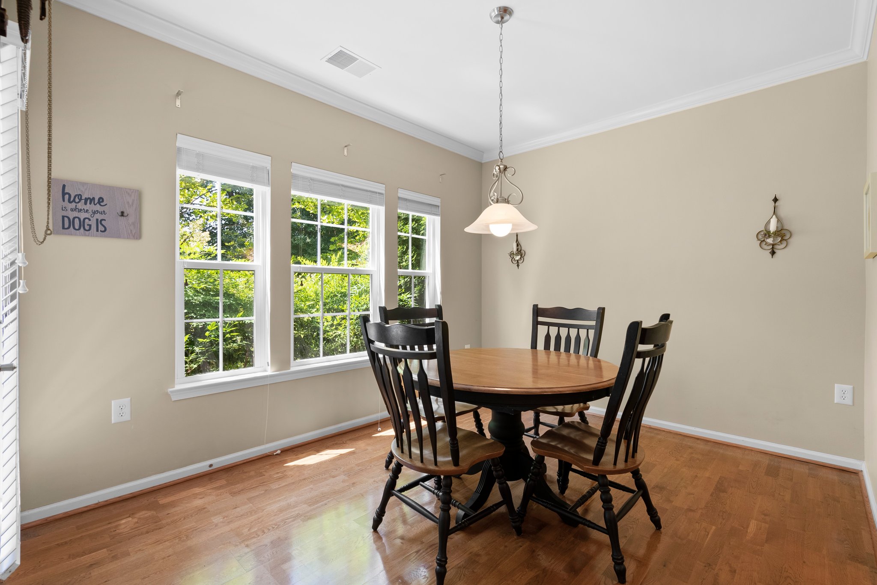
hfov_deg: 96.7
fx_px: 390
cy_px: 292
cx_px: 438
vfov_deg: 73.8
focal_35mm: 16
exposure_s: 1/4
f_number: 8
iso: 250
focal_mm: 16
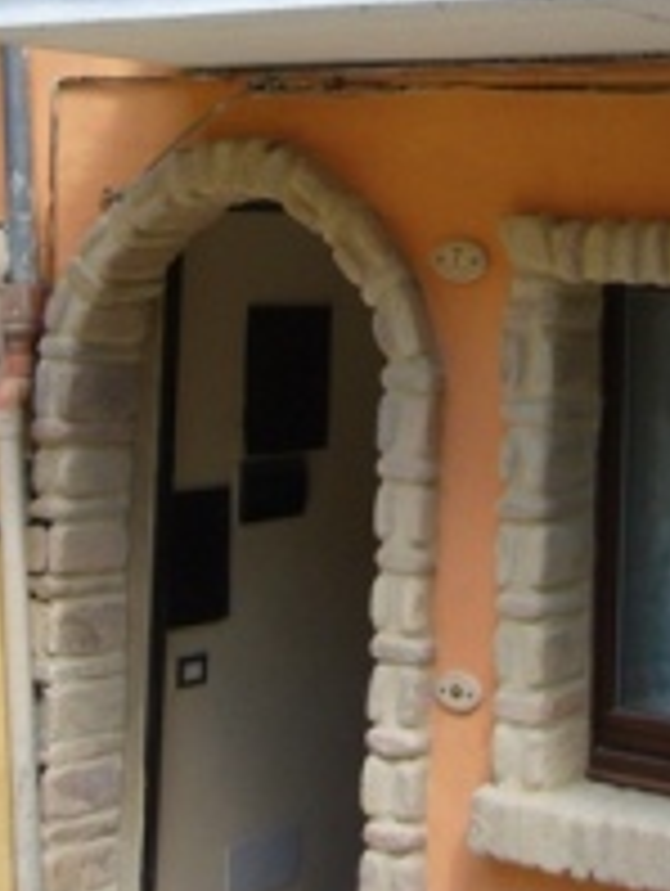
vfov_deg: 23.6
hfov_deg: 18.7
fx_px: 2034
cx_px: 427
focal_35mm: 79
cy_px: -4
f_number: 2.8
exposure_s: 1/400
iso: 100
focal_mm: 5.8
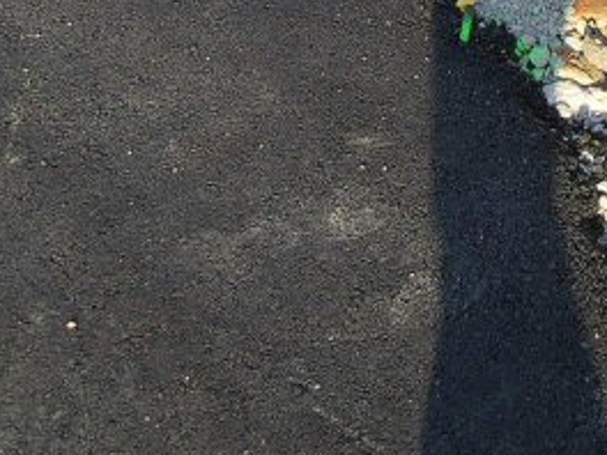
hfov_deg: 20.5
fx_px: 1613
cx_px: 630
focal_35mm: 92
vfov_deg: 15.6
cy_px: -44
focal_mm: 7.8
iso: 50
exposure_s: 1/640
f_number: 2.8
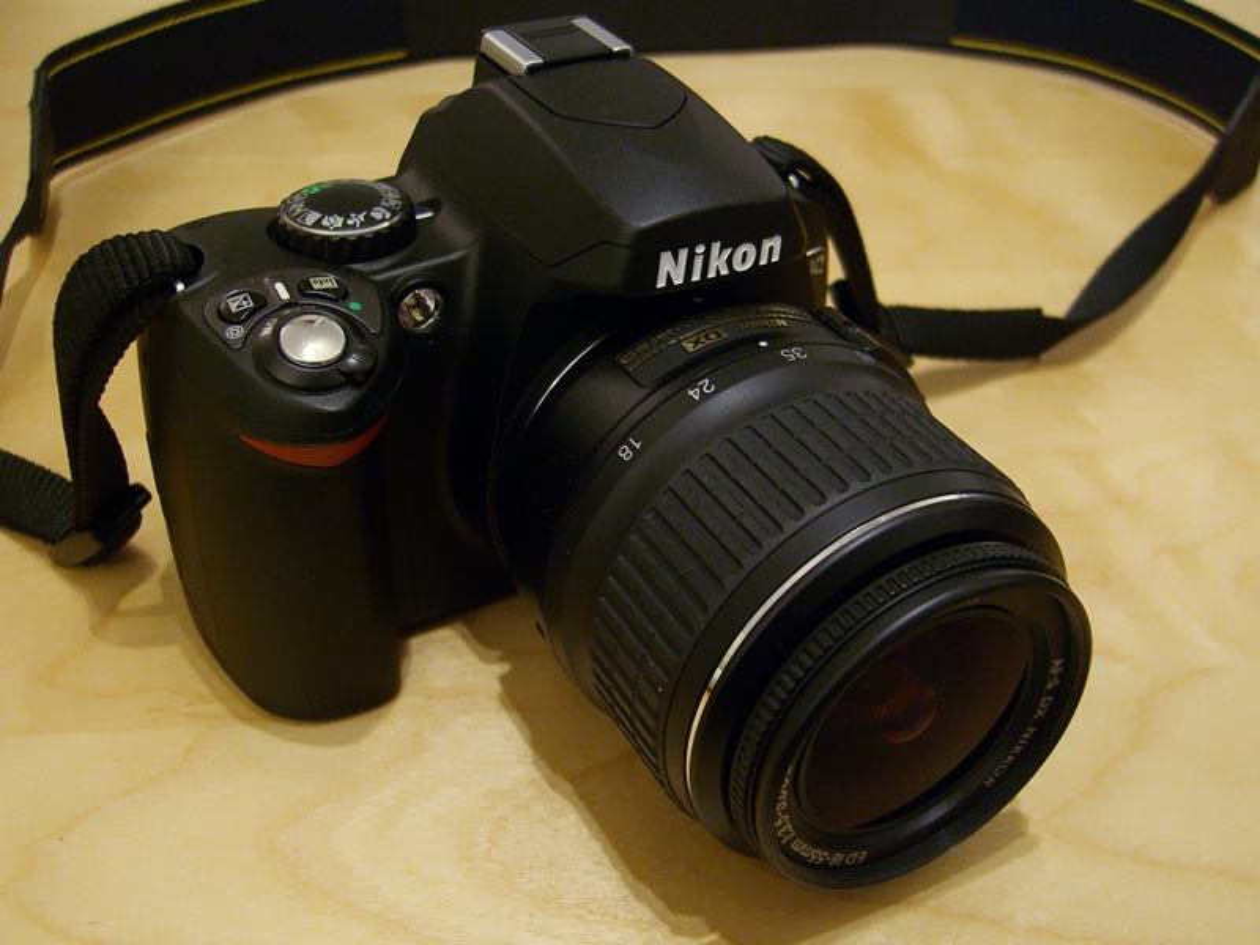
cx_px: 630
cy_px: 472
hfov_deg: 49.0
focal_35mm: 38
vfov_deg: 37.7
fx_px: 1383
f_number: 2.8
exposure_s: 1/8
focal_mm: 7.9
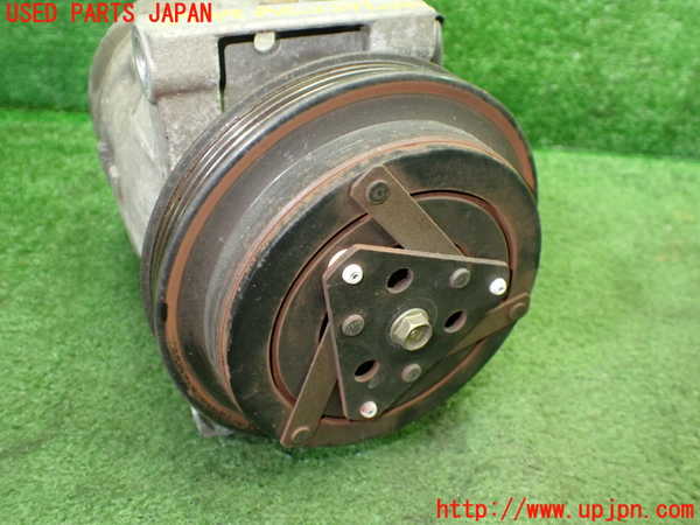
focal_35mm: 30
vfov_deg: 46.8
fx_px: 607
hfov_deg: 60.0
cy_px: 262
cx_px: 350
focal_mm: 5.4
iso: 800
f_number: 2.3
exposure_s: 1/80
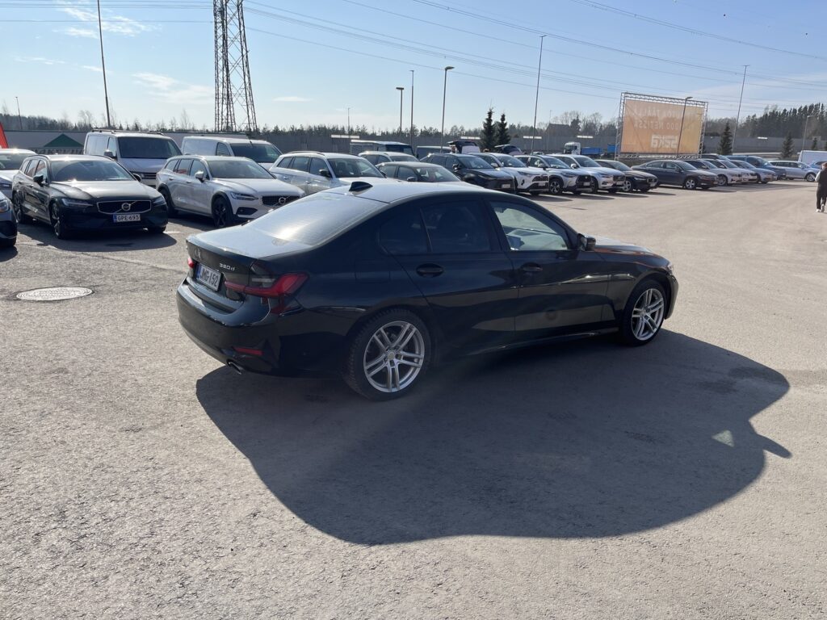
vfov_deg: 53.1
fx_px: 621
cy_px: 310
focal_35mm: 26
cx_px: 414
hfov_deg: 67.3
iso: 50
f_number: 1.6
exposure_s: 1/3745
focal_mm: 5.1
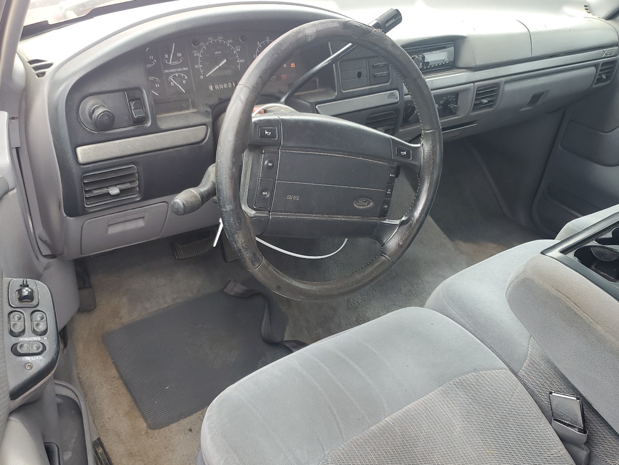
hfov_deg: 60.0
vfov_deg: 46.7
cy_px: 266
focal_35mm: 30
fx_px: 536
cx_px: 300
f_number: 1.5
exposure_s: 1/120
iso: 67
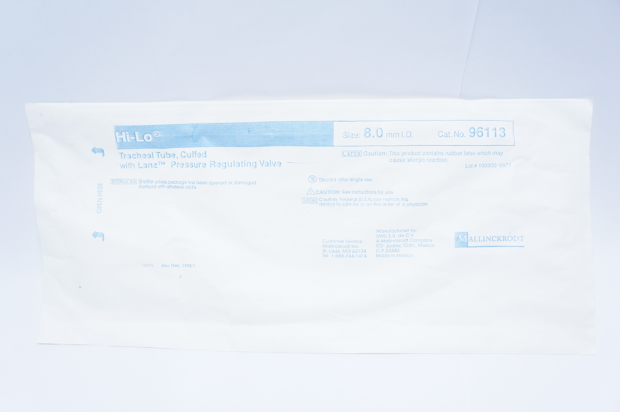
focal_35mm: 30
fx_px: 516
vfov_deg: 43.5
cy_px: 206
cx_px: 310
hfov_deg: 62.0
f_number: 4.5
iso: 1600
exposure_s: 1/160
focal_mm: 20
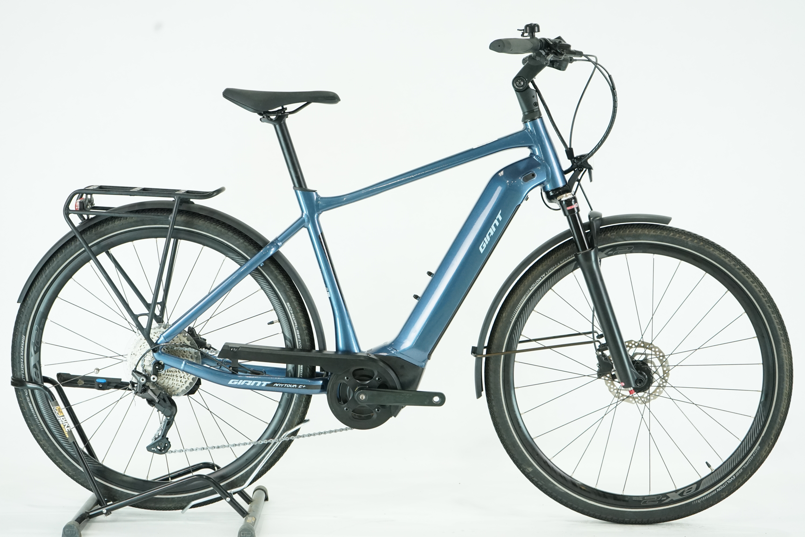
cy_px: 268
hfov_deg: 30.1
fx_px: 1498
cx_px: 402
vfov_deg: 20.3
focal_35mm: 67
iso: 2500
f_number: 5.6
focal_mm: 67
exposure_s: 1/200
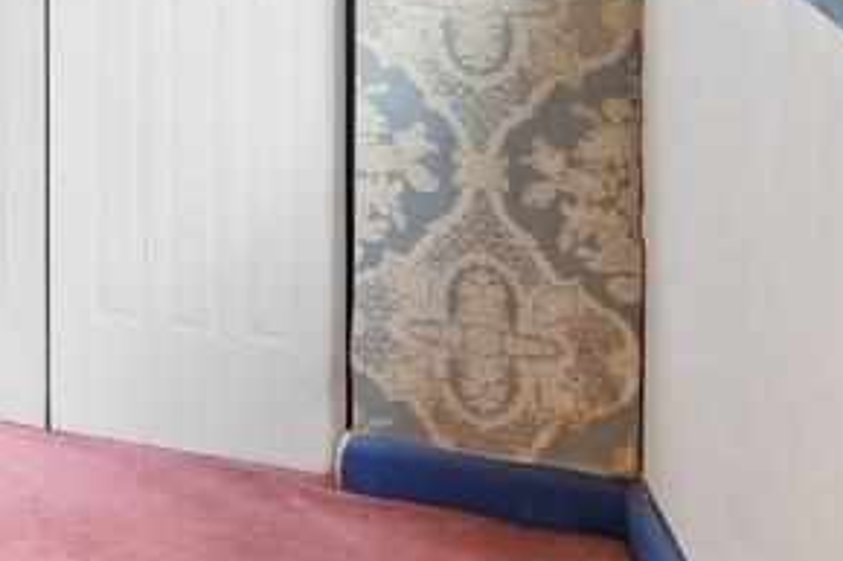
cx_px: -1584
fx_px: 2317
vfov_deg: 12.5
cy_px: -480
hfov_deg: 12.0
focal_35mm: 99
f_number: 8
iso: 400
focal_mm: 14
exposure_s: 1/6
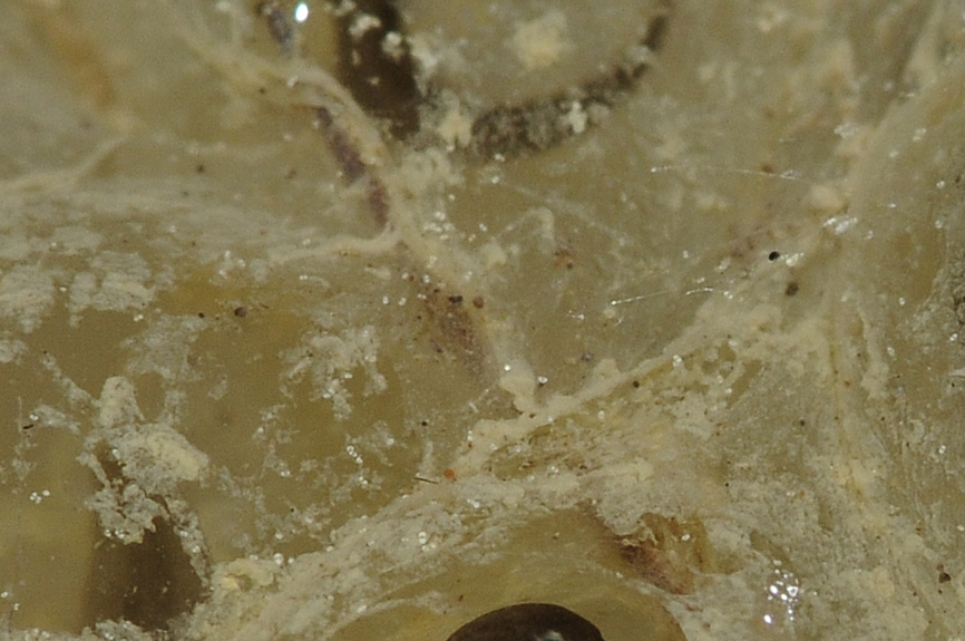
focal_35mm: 779
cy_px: 527
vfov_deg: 1.8
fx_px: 20867
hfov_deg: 2.6
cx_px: 827
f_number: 18
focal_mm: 105
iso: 200
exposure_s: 1/80
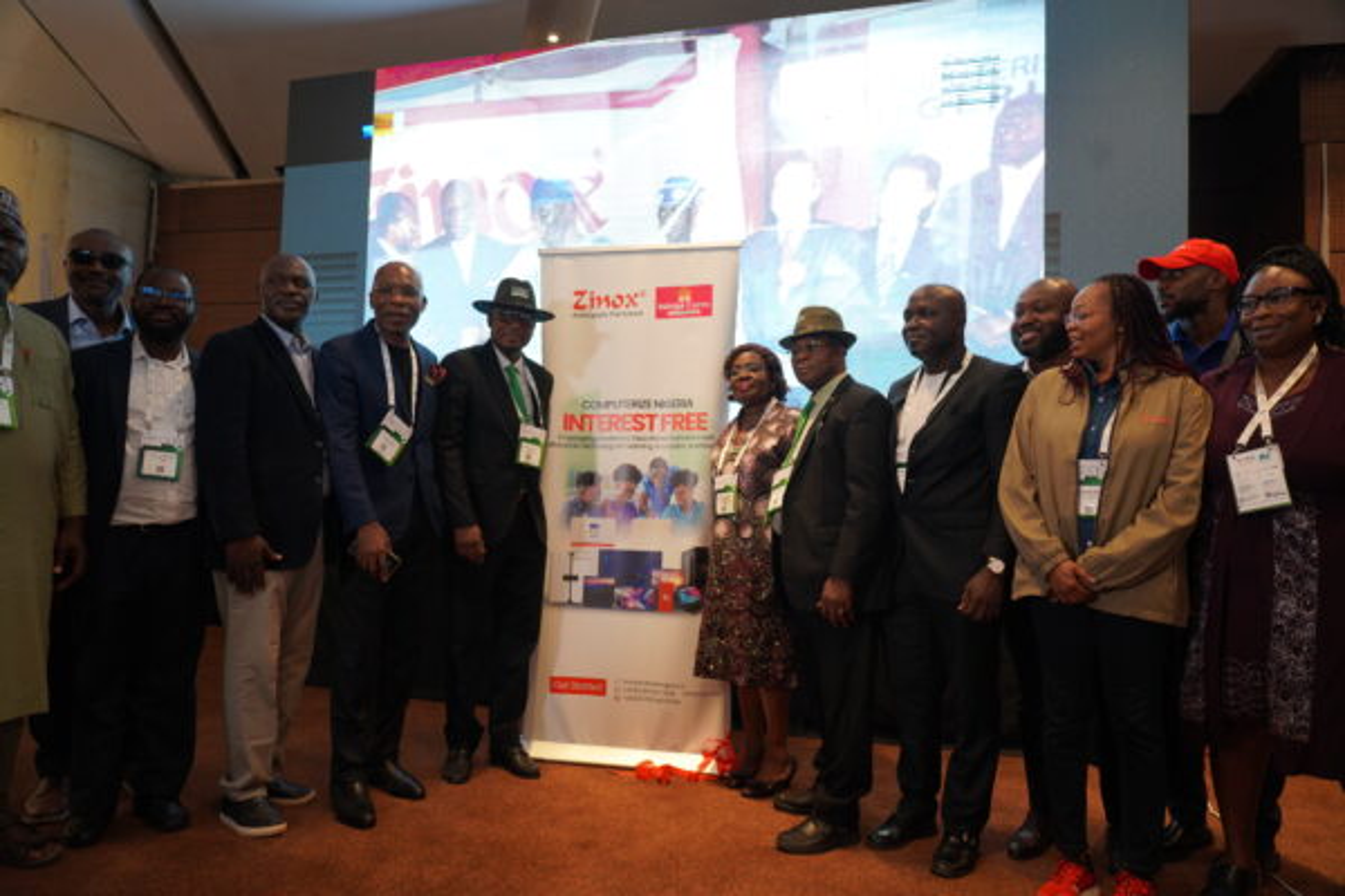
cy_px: 448
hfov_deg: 73.7
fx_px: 897
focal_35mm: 24
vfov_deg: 53.1
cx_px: 672
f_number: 4
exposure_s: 1/160
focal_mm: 24
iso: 1250
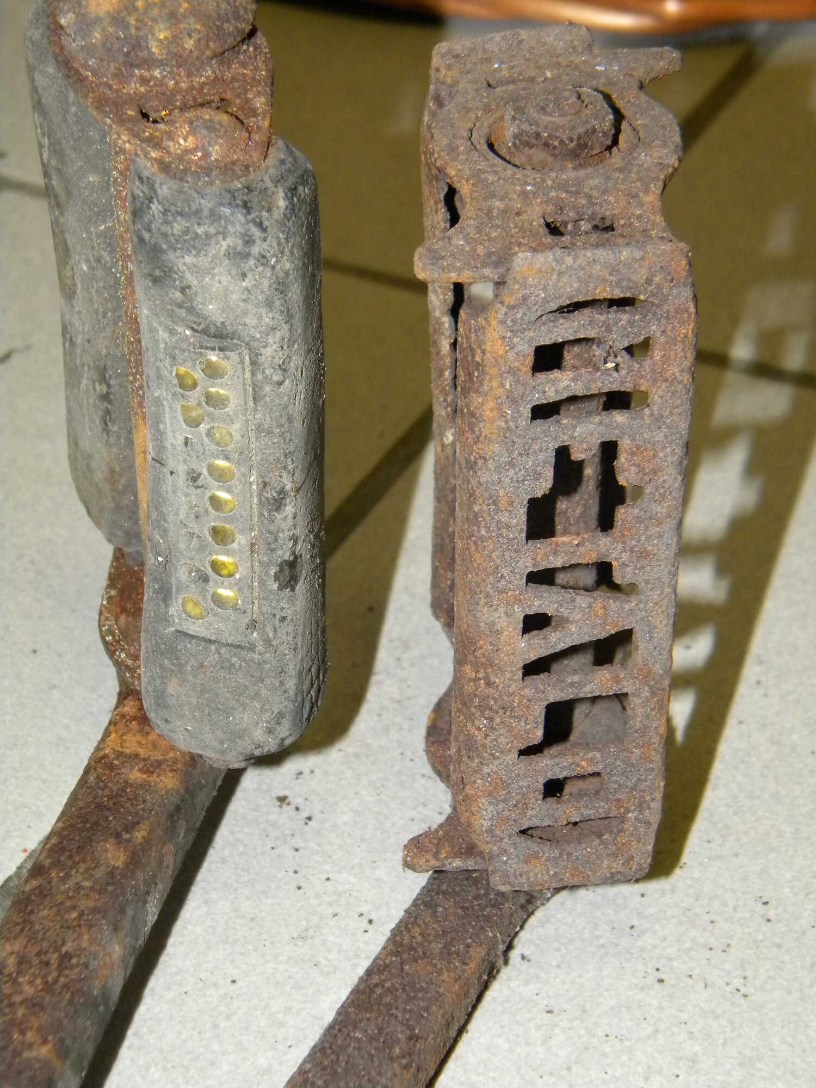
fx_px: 2766
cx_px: 408
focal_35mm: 88
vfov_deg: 22.3
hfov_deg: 16.8
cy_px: 544
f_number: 4.5
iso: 400
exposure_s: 1/30
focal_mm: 16
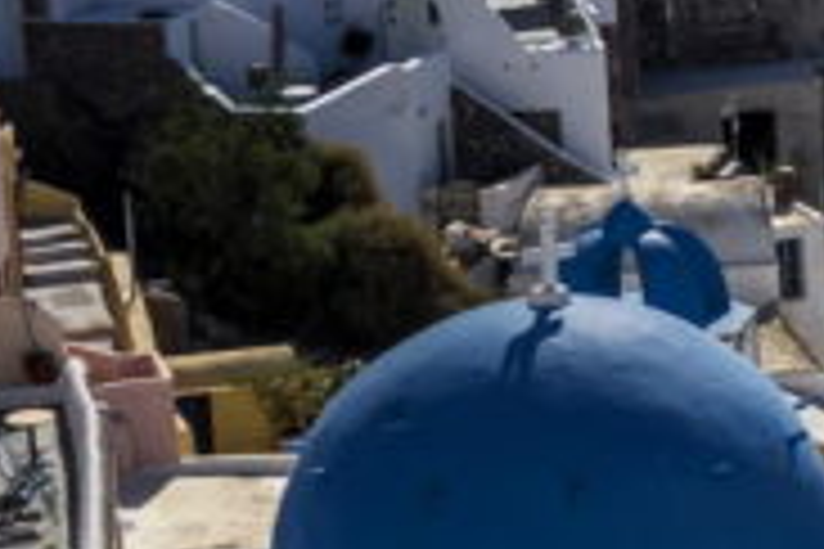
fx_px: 3845
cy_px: 225
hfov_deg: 11.2
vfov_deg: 8.2
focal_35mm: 168
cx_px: 1601
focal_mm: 13.42
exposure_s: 1/800
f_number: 7.1
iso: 125
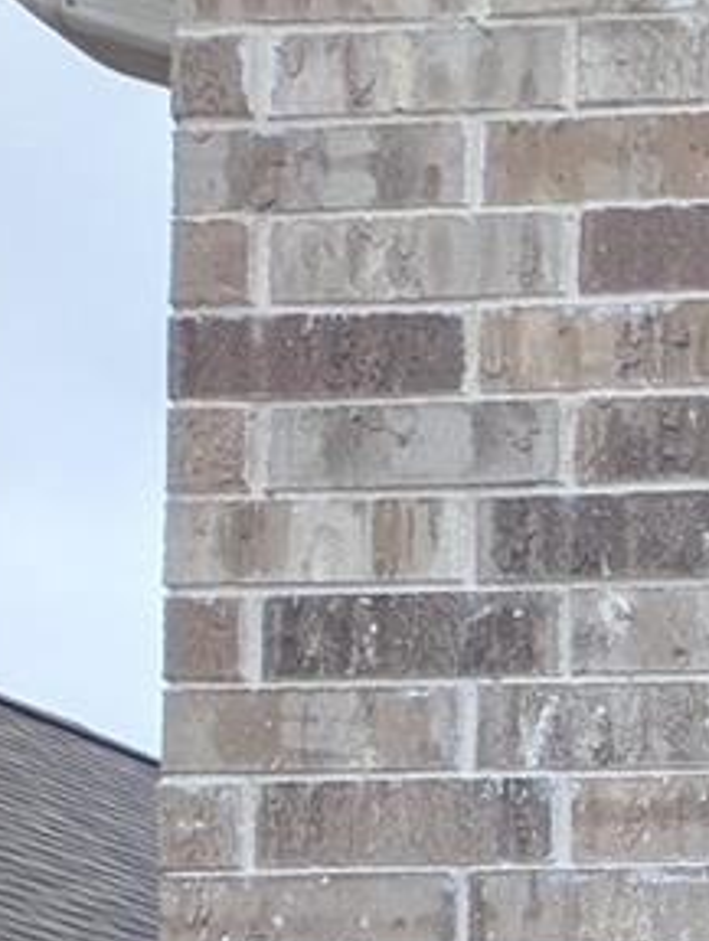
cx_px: 1848
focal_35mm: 64
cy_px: 1454
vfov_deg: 23.4
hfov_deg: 13.5
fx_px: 1743
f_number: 1.95
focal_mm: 2.23
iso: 40
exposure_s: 1/399
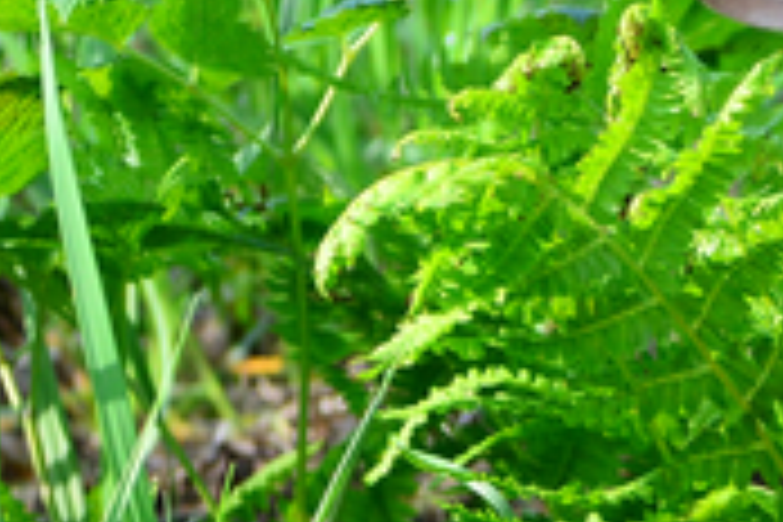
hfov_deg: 1.5
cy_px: 884
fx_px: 30643
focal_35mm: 1409
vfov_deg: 1.0
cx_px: 1570
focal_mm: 210
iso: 640
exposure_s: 1/1250
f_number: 4
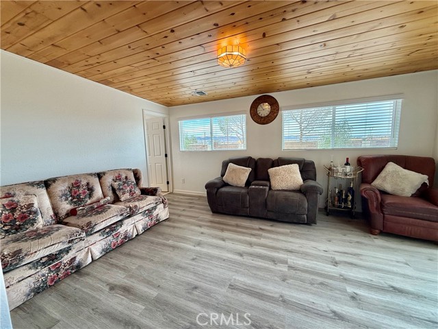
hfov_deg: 102.1
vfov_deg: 85.7
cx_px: 219
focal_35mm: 14
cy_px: 164
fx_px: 177
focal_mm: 2.22
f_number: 2.2
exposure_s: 1/120
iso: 64
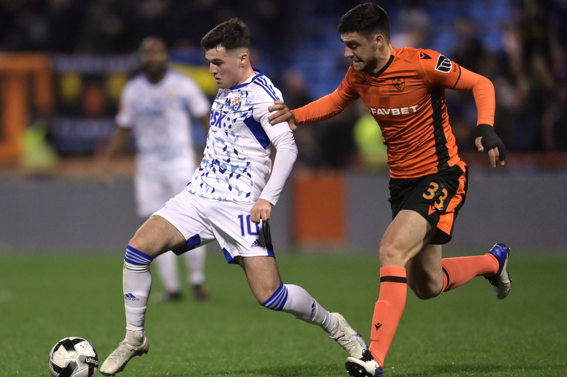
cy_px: 188
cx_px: 284
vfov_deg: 3.4
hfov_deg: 5.2
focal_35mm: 400
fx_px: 6297
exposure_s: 1/1600
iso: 6400
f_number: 2.8
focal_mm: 400
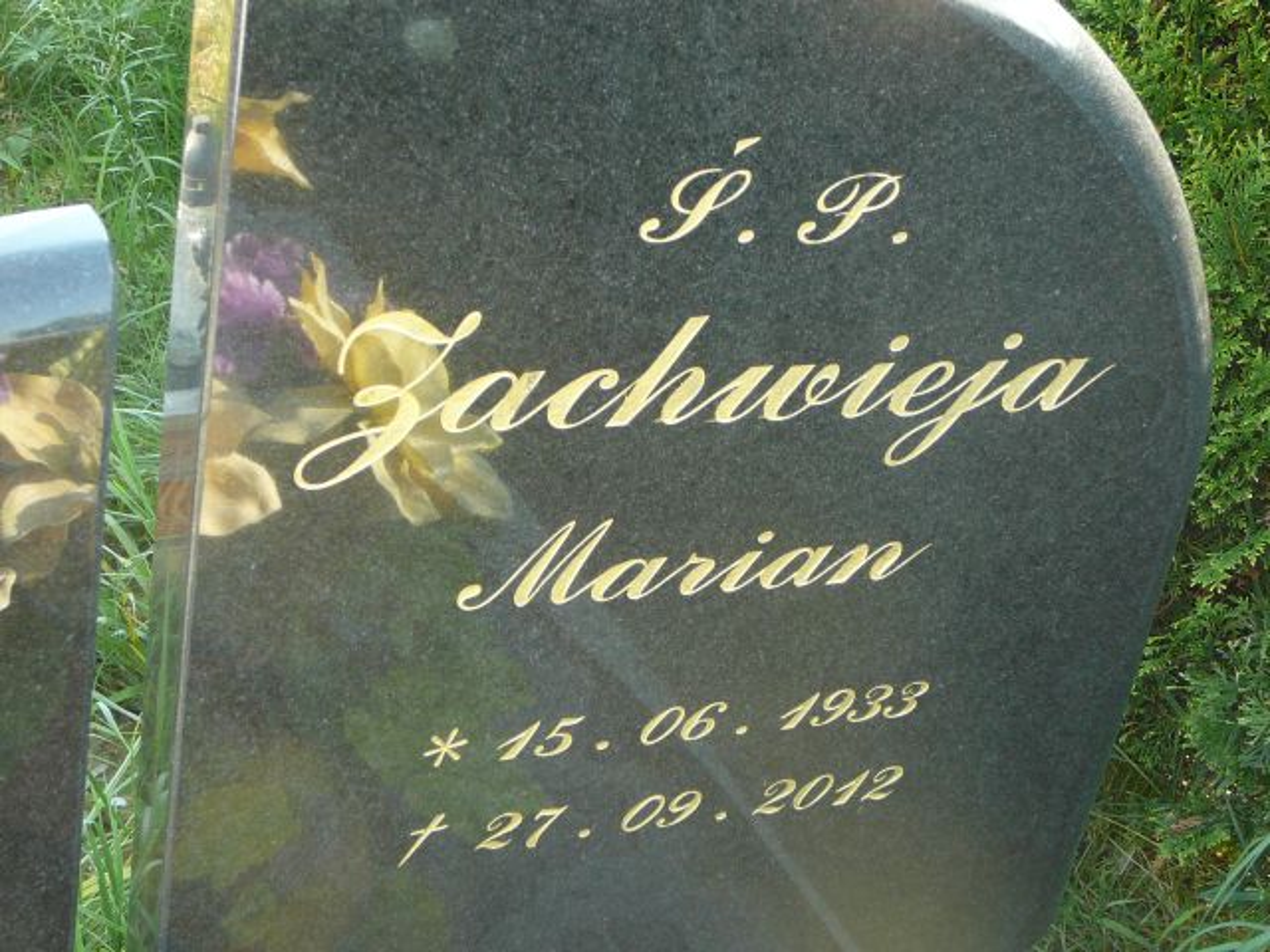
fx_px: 2165
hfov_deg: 32.7
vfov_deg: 24.8
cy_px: 476
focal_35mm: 59
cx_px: 635
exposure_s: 1/60
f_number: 3.5
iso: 100
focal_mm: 8.7
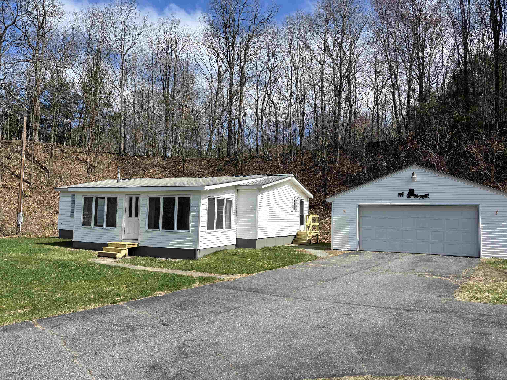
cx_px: 254
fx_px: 381
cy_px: 190
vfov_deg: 53.1
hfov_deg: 67.3
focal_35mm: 26
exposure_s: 1/3021
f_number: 1.6
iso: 50
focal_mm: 5.96
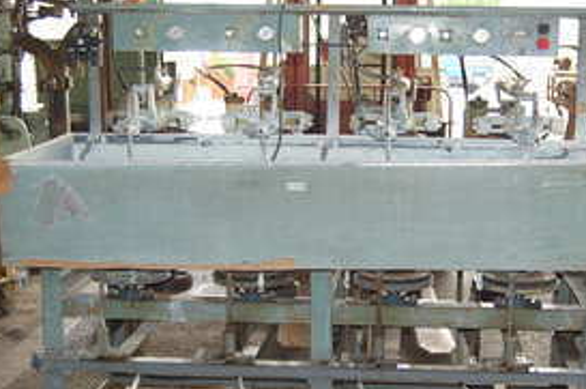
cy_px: 231
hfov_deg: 30.5
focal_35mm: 66
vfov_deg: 20.5
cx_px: 346
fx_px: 1072
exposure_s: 1/60
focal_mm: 30
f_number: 4.2
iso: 400
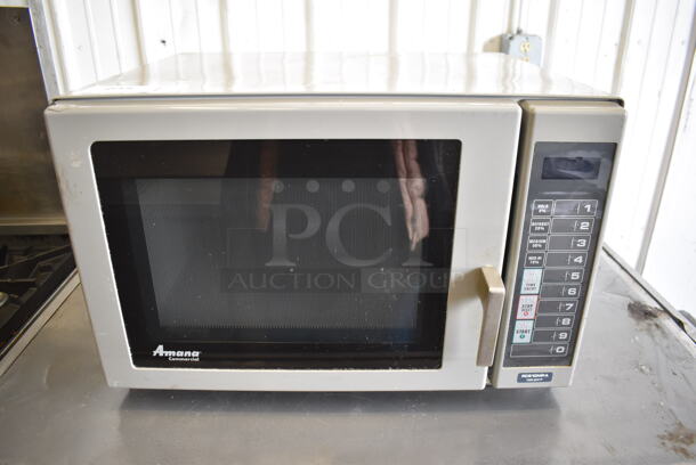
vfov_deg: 48.0
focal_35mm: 27
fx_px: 522
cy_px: 232
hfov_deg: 67.3
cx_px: 348
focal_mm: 18
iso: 800
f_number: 3.5
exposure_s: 1/125
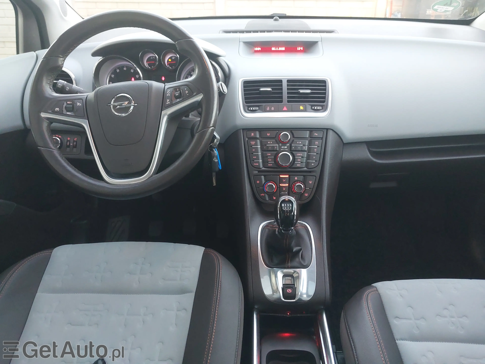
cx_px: 242
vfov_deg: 46.8
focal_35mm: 30
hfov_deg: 60.0
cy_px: 182
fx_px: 420
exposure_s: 1/40
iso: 250
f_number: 1.8
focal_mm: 4.6
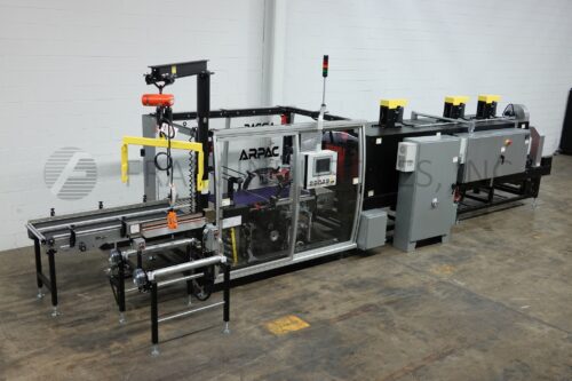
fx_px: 588
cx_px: 286
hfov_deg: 51.9
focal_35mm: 37
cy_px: 190
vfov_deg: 35.9
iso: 200
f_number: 3.5
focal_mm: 13.56
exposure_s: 1/40
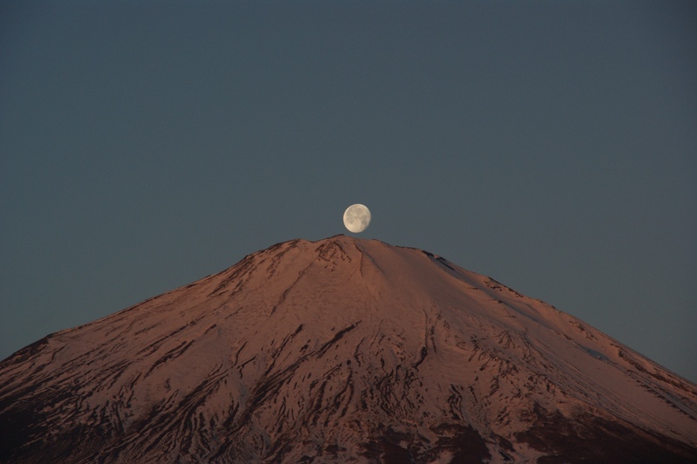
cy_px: 232
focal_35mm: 158
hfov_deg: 13.1
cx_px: 348
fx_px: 3047
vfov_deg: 8.7
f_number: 8
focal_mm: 105
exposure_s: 1/320
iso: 200
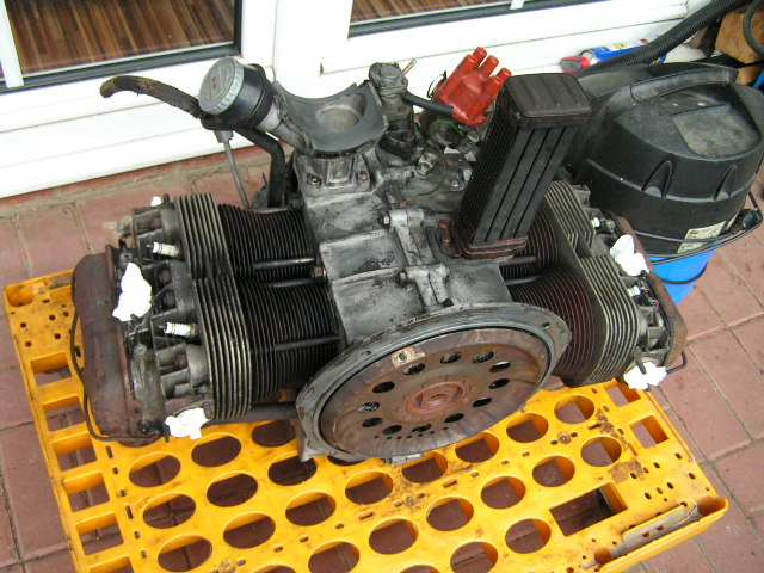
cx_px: 382
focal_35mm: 38
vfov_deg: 37.7
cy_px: 286
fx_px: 839
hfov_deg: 49.0
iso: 80
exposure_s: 1/40
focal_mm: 6.3
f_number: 2.8
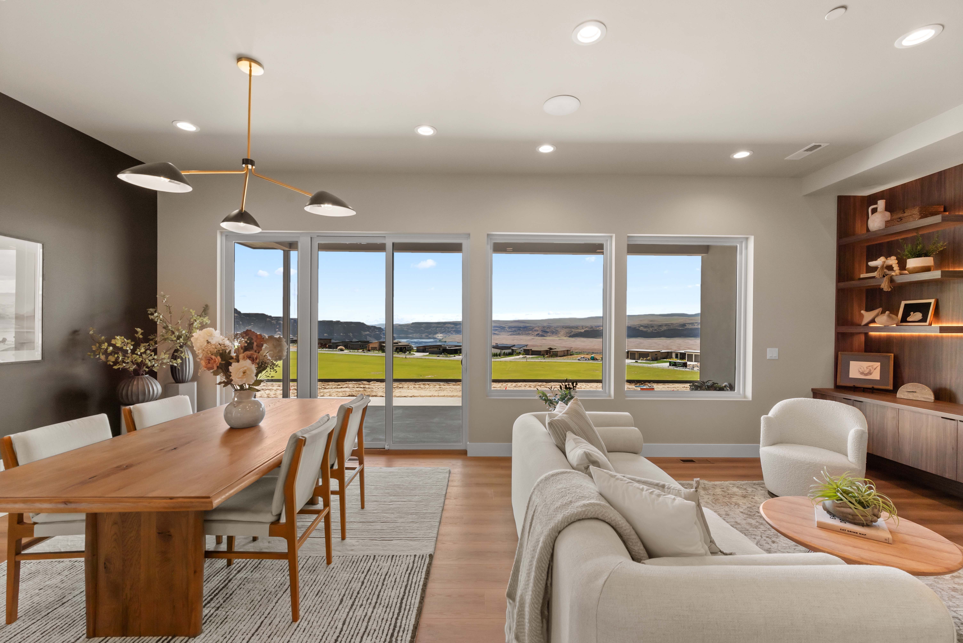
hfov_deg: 100.4
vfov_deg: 77.4
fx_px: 401
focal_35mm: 15
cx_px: 482
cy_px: 322
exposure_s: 1/160
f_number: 8
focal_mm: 15
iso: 200
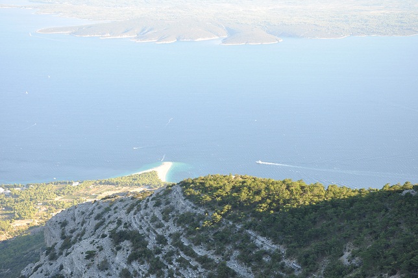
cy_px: 139
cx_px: 209
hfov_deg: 27.0
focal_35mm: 75
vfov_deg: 18.1
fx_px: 870
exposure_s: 1/60
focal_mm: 50
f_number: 8
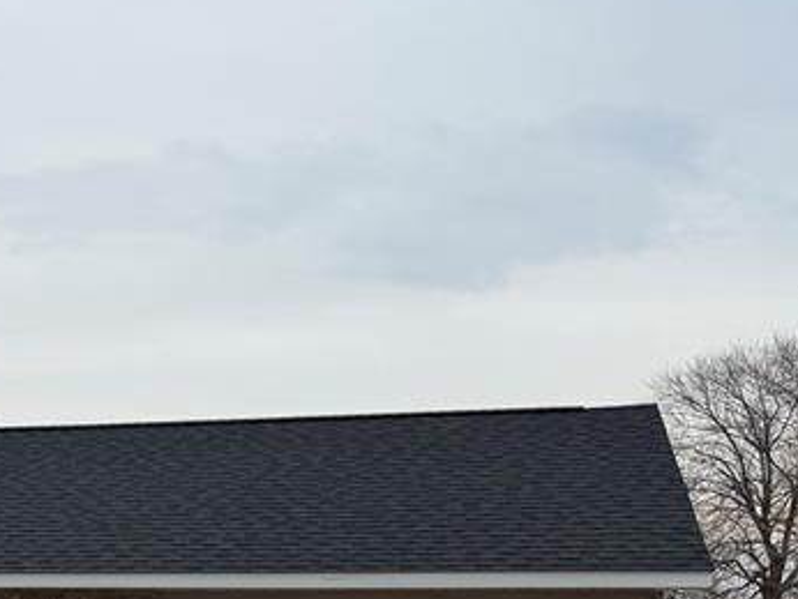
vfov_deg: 19.6
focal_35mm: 71
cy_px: 707
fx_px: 1638
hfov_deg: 25.8
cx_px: -32
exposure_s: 1/1770
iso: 80
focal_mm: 6.76
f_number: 1.78
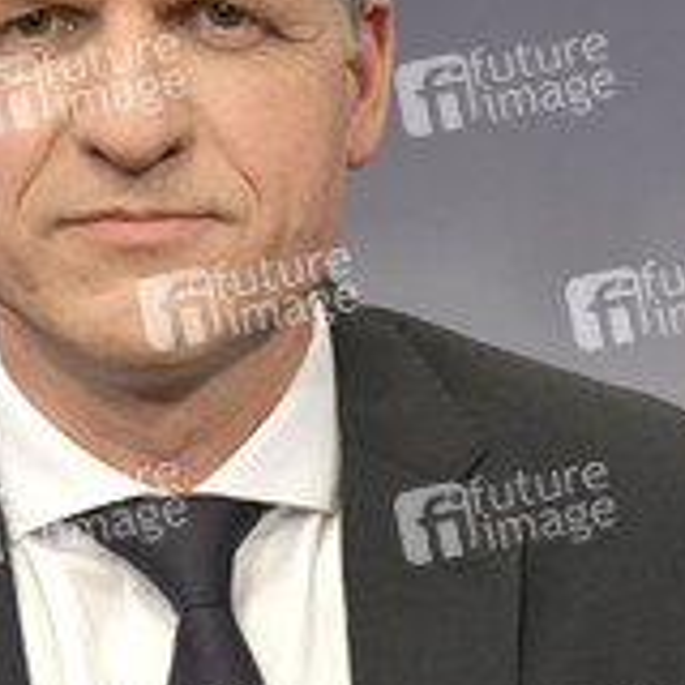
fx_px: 3224
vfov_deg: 12.1
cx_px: 135
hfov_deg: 12.1
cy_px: 193
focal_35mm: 144
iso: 2000
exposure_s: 1/200
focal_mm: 60
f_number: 5.6
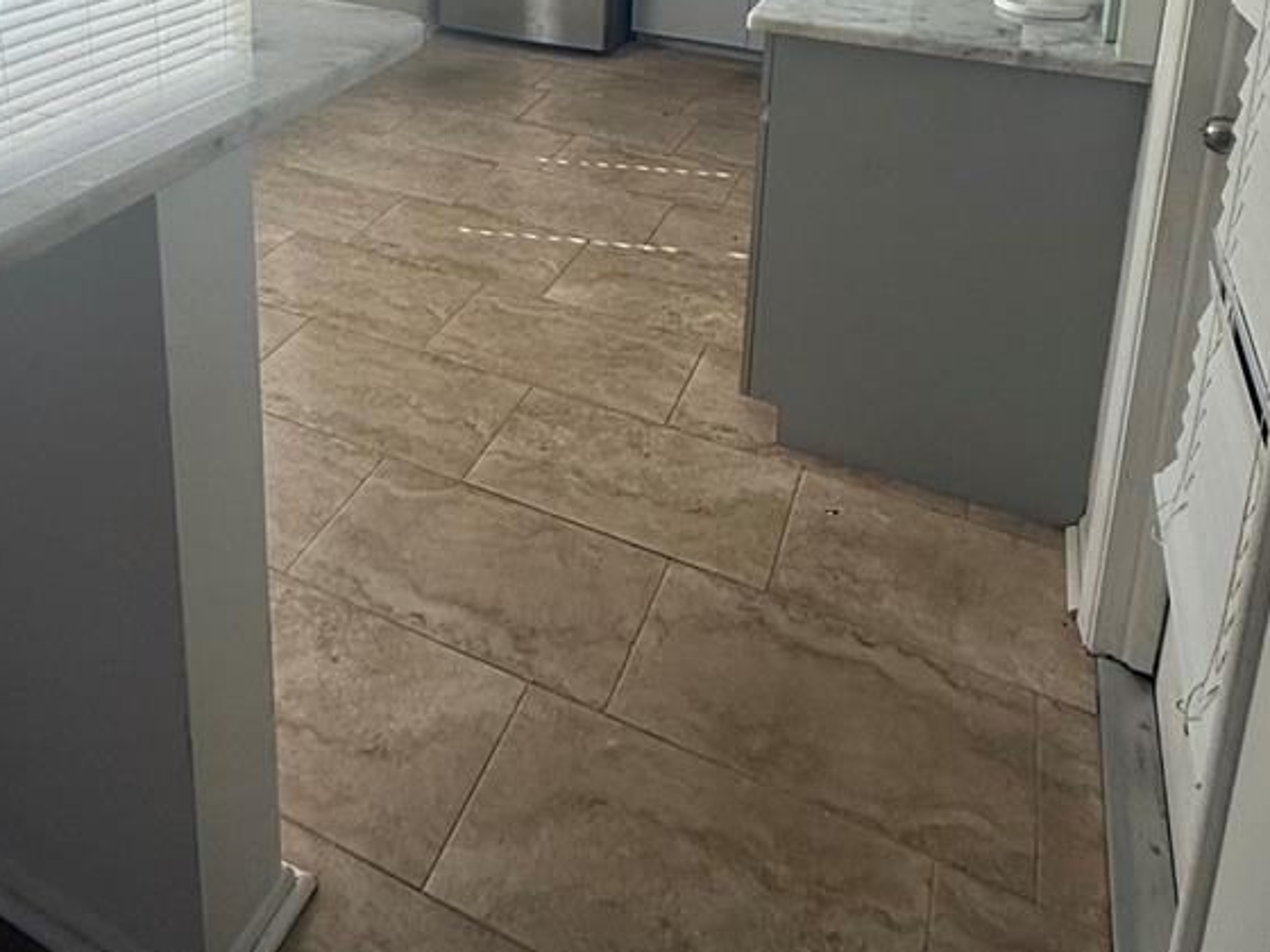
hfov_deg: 59.6
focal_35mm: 30
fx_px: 1101
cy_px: -66
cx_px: 522
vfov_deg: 39.4
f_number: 2.2
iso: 64
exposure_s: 1/167
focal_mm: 2.22
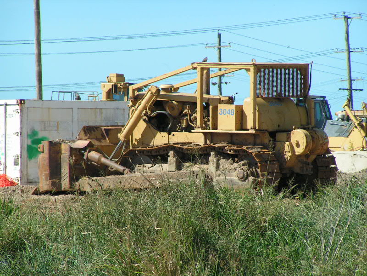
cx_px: 184
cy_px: 138
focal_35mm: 355
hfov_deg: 5.6
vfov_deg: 4.2
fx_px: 3764
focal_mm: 54.2
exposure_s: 1/500
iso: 50
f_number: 5
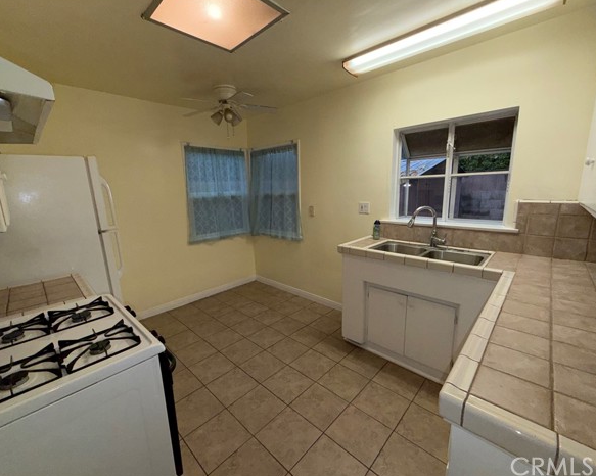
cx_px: 292
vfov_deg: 84.0
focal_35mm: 15
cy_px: 236
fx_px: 265
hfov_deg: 96.8
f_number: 2.2
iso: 80
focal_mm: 2.22
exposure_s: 1/120
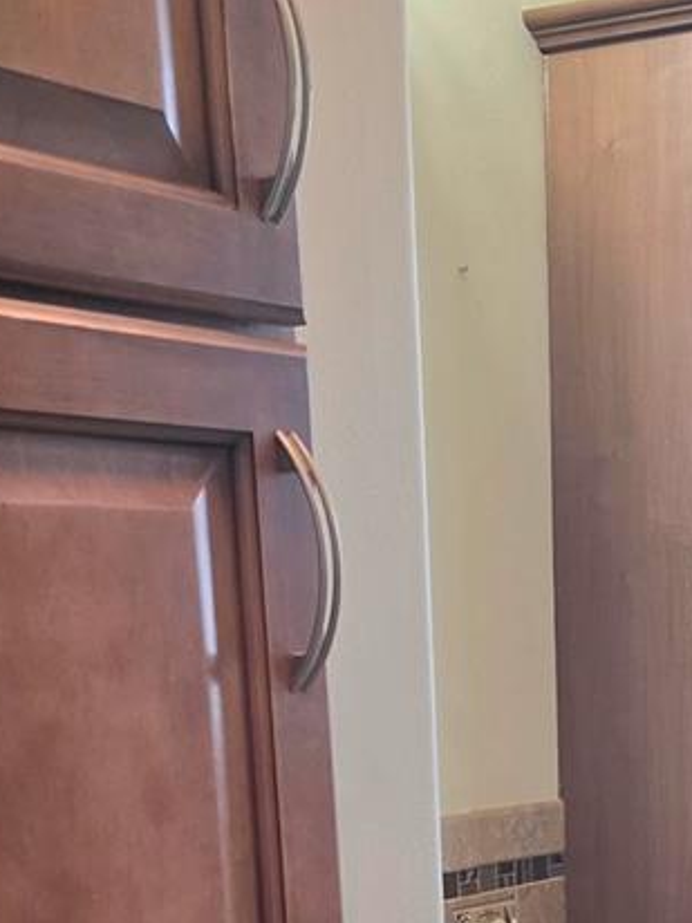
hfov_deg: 20.5
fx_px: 1786
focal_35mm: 67
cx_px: 831
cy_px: 981
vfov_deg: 26.9
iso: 160
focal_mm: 6.3
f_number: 1.7
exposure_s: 1/120
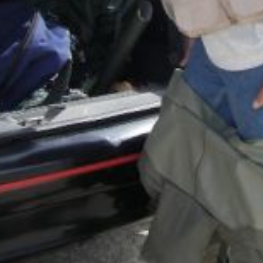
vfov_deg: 18.9
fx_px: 748
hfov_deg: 19.8
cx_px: 186
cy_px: -51
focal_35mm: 87
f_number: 6.6
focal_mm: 6.3
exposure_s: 1/100
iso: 50
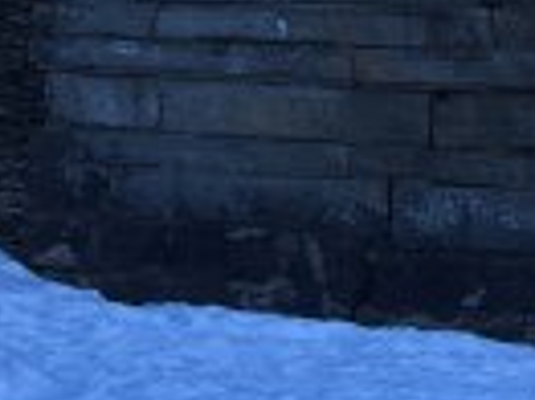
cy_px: -471
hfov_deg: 14.5
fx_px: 2100
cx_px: 233
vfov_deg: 9.9
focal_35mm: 136
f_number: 2.2
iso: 25
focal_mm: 4.15
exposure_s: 1/530
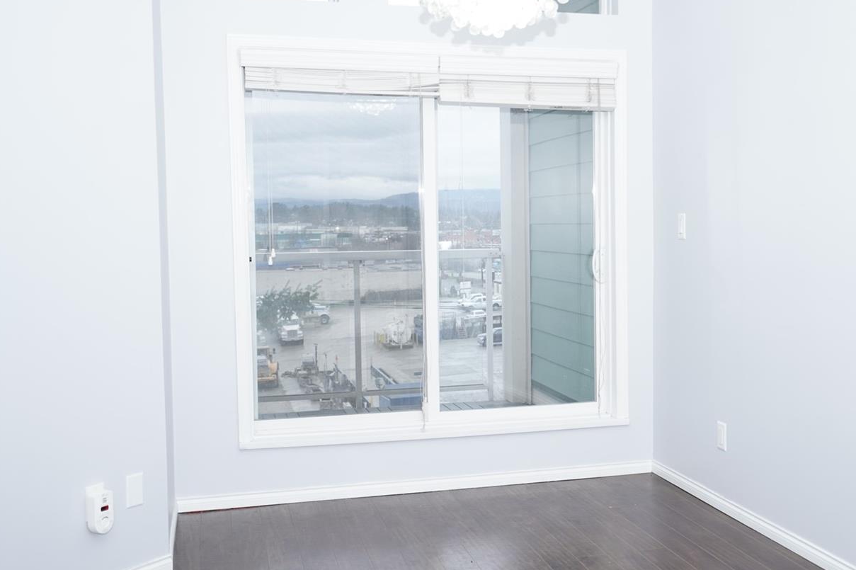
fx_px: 1070
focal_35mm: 45
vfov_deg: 29.8
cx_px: 516
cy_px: 281
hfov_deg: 43.4
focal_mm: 34
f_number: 4
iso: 250
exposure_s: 1/60
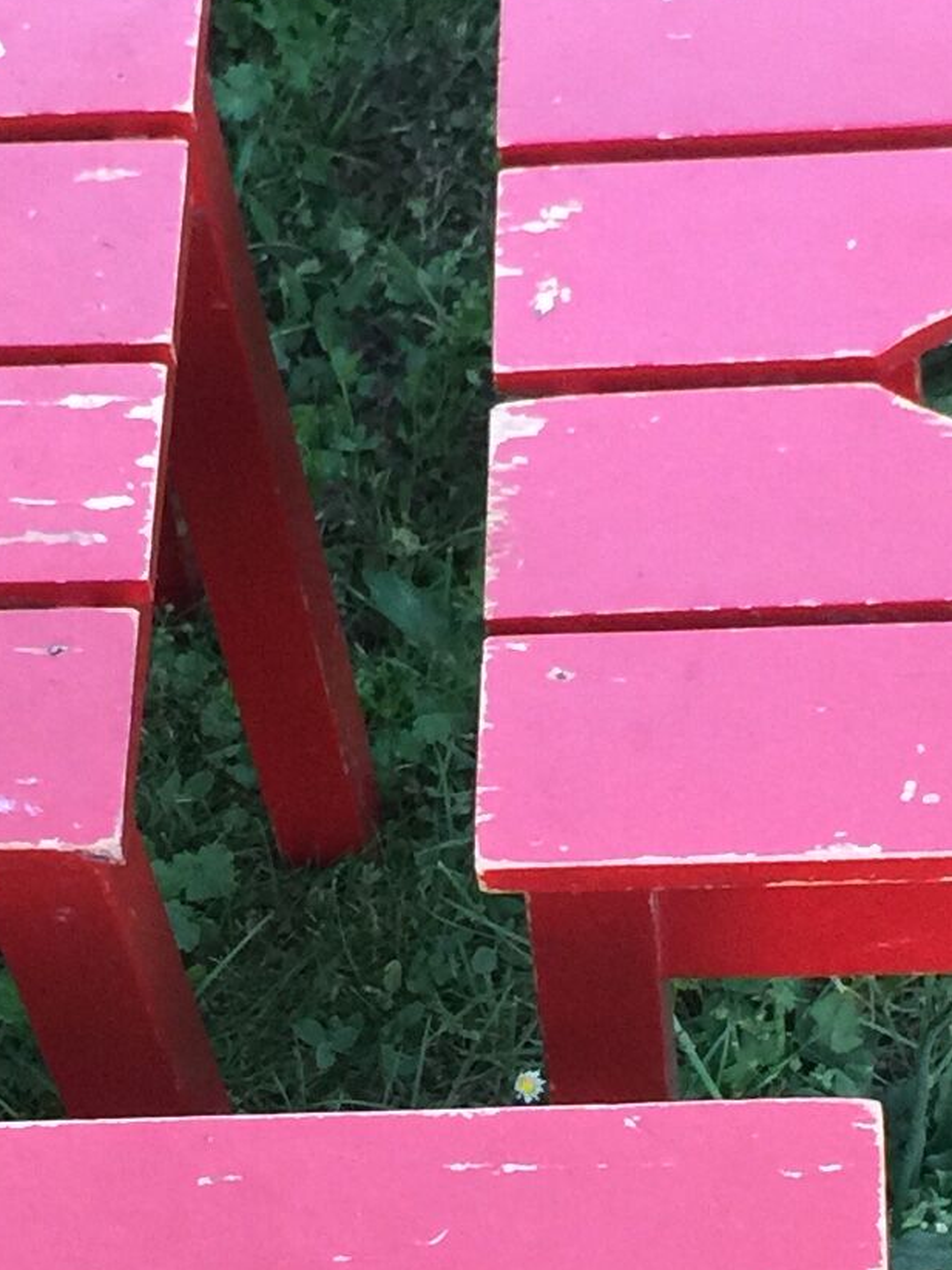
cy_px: 941
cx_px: 389
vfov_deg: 17.0
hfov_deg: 12.9
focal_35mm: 115
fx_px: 4218
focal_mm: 4.15
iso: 100
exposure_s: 1/17
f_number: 2.2
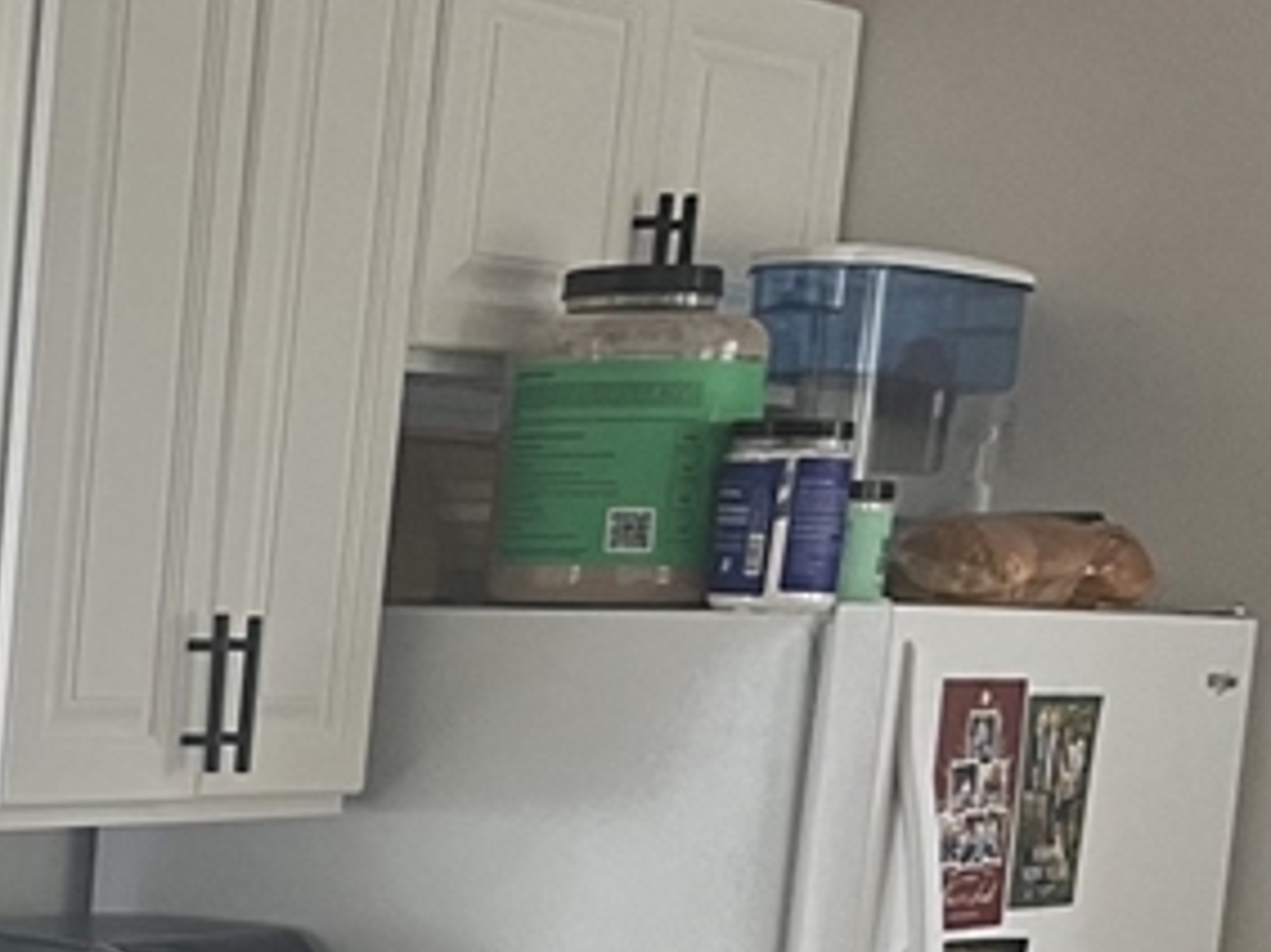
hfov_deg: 17.2
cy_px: 1154
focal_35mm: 94
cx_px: -1002
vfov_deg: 15.1
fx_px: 3450
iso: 125
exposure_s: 1/60
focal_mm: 5.1
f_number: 1.6
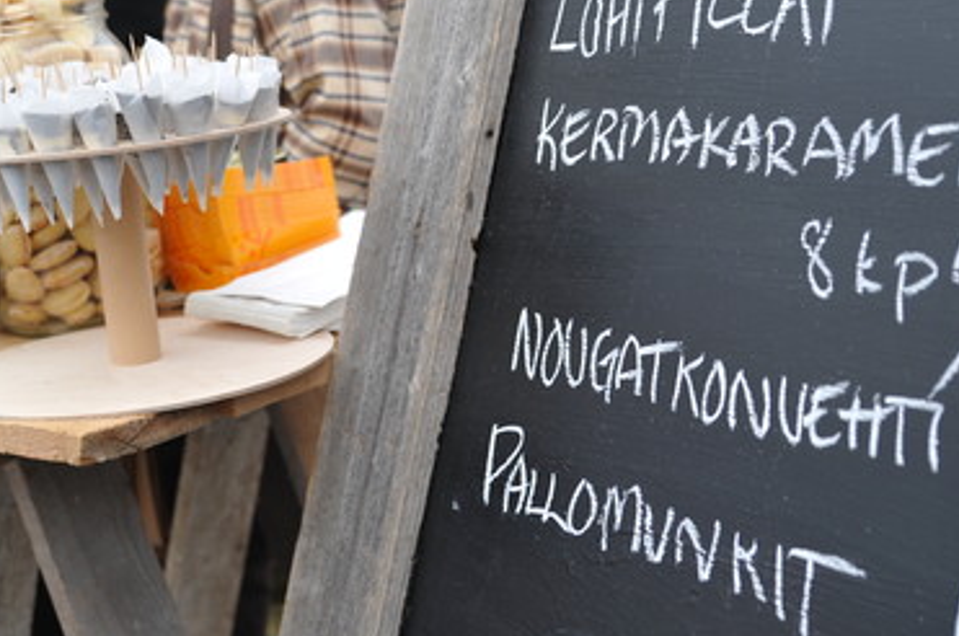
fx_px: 1808
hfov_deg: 29.6
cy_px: 143
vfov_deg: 19.8
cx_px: 354
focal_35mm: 68
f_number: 3.5
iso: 200
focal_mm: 42
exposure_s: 1/320
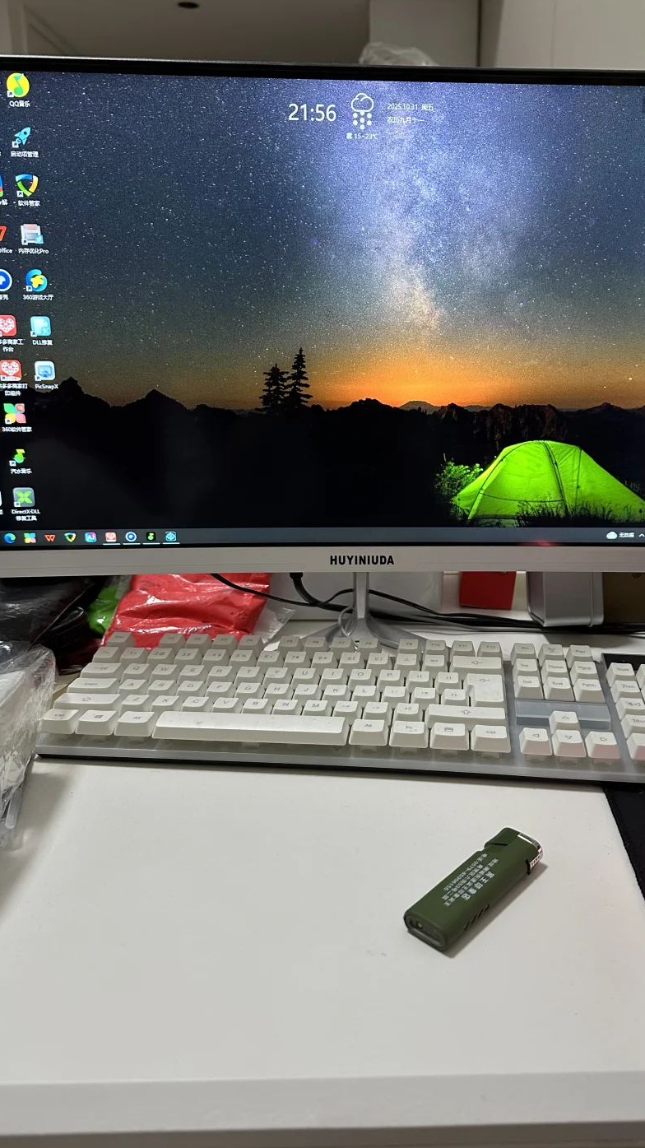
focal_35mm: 27
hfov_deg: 42.7
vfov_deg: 69.9
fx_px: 821
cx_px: 374
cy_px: 556
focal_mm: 6.86
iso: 320
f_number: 1.78
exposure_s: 1/60
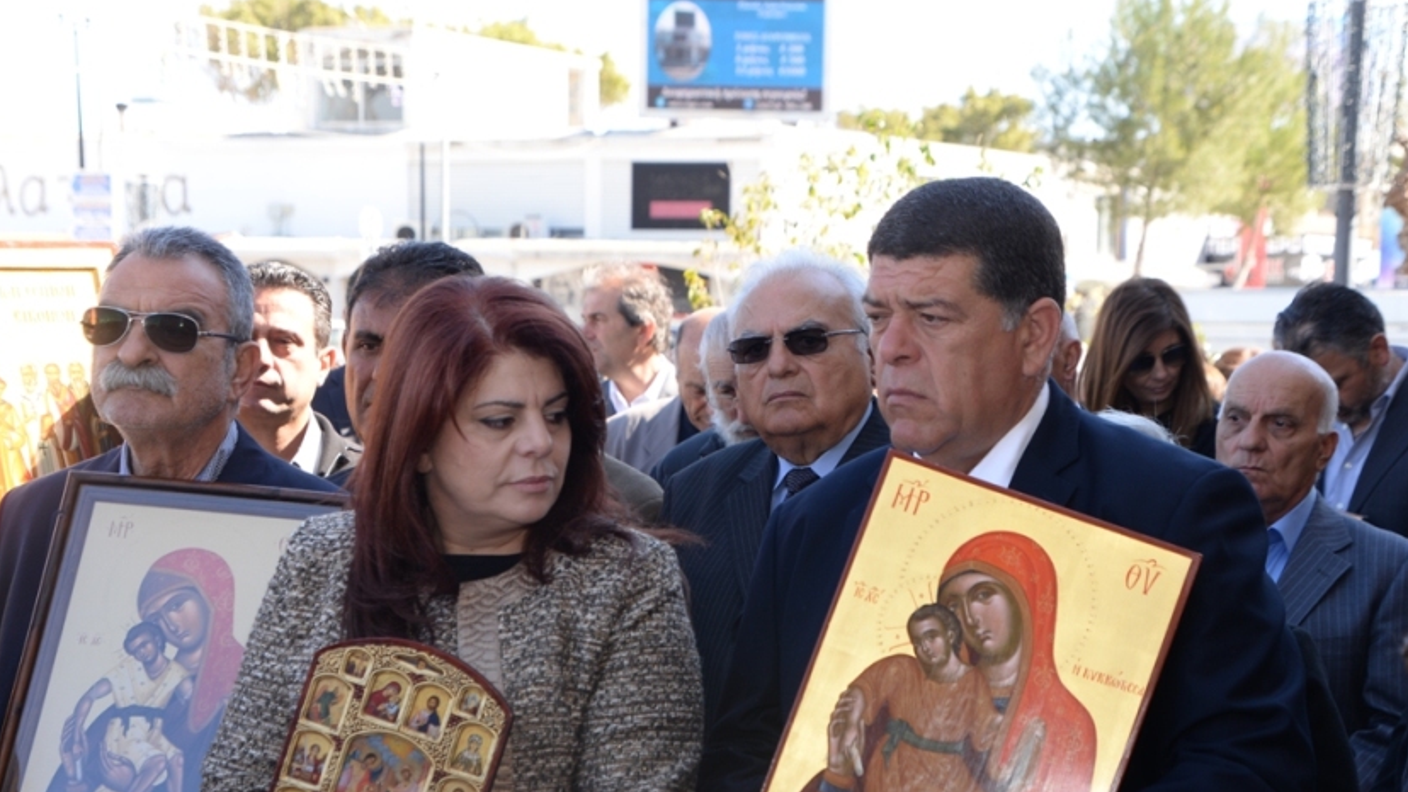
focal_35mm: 79
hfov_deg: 26.8
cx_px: 794
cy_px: 497
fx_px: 2950
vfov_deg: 15.3
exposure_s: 1/100
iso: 200
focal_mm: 65
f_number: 6.3
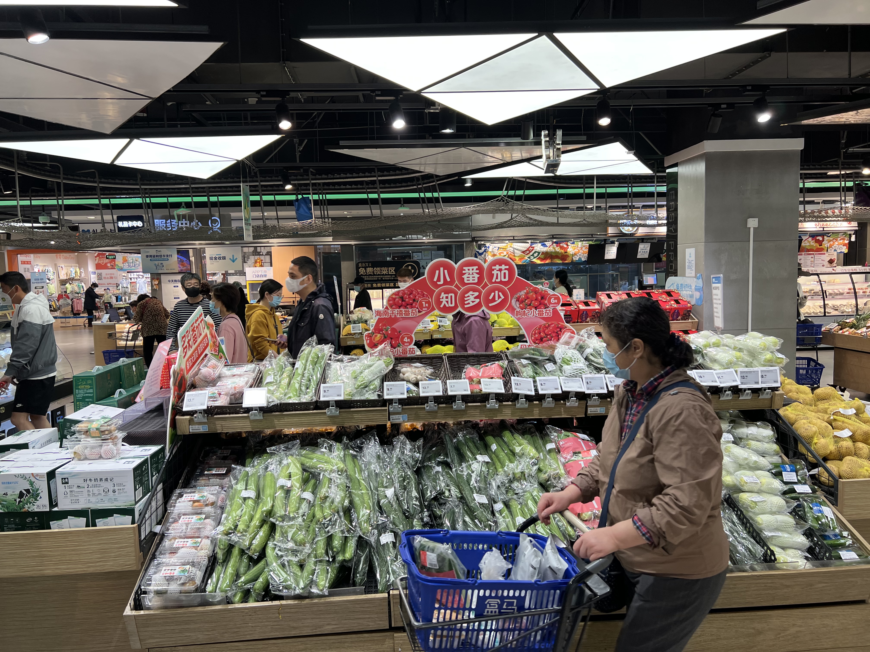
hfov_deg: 67.3
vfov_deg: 53.1
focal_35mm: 26
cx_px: 435
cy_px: 326
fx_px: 653
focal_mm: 5.7
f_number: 1.5
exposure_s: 1/100
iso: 50
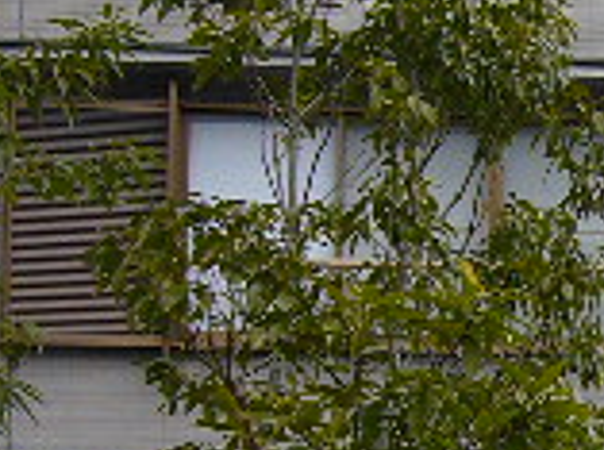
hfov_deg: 13.1
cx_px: 889
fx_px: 2489
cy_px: 292
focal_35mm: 143
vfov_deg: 10.3
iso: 80
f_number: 2.8
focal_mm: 5.8
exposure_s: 1/160
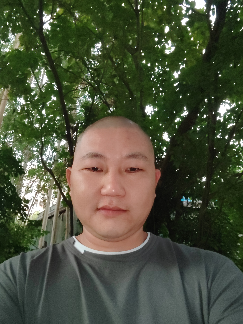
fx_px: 178
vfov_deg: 84.7
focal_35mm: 19
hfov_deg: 68.7
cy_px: 162
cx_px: 122
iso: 8000
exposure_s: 1/10.8
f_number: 2.2
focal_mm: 2.87
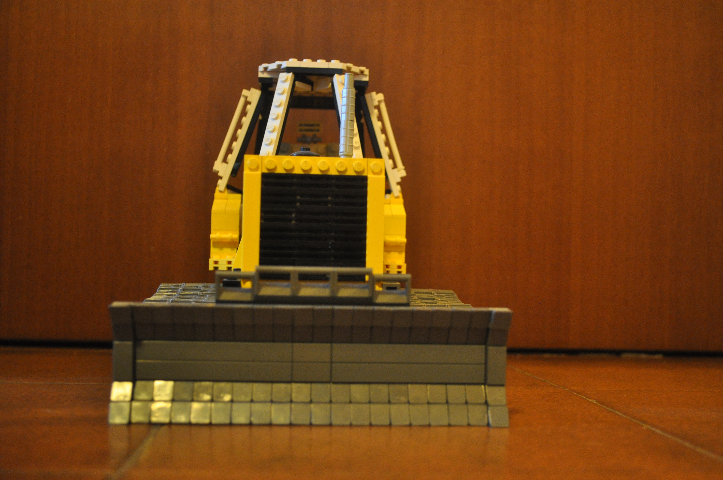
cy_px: 240
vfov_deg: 28.0
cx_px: 362
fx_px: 963
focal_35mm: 48
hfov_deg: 41.2
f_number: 4.8
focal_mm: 32
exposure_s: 1/5
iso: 1600
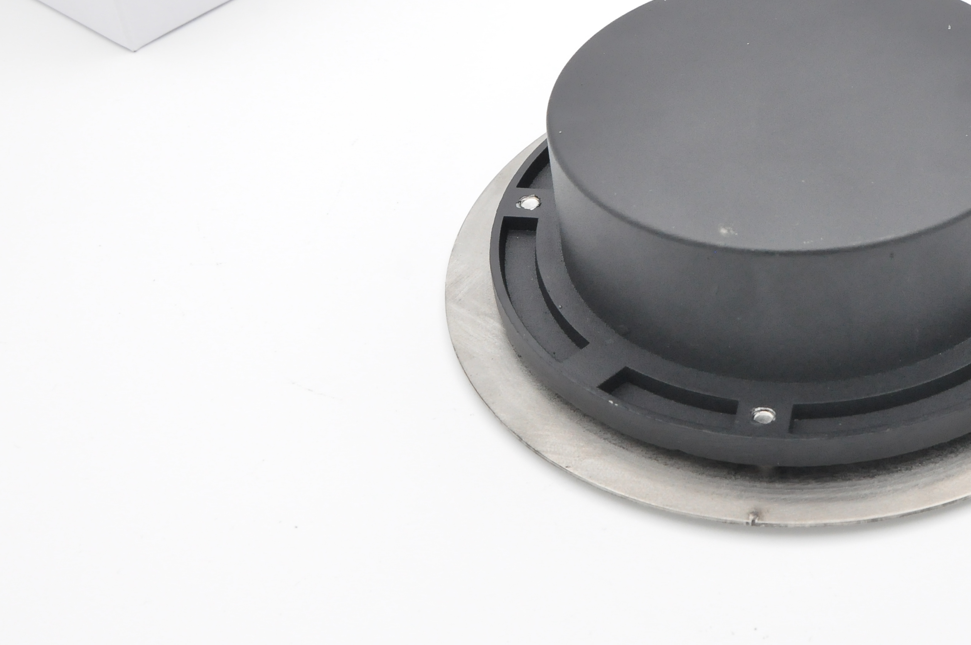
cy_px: 278
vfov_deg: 21.2
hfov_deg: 30.7
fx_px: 1720
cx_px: 788
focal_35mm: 64
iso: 1250
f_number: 11
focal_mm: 25
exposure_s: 1/200
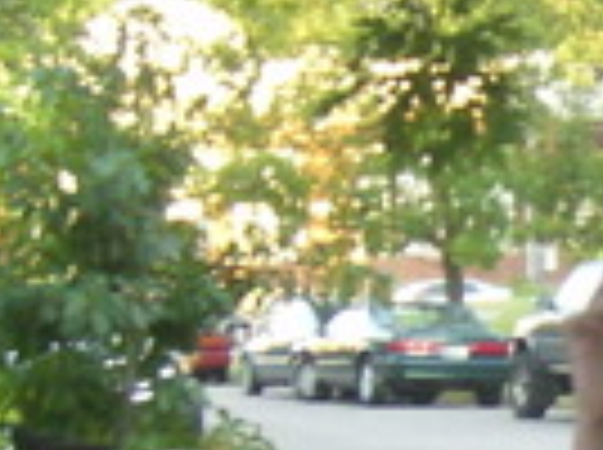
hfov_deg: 12.1
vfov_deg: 9.5
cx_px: 990
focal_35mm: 153
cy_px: 554
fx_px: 2660
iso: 50
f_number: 2.9
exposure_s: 1/57
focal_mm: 5.99
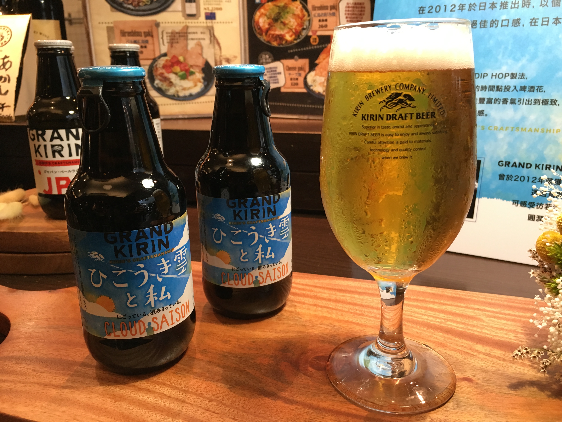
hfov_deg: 61.7
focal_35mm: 29
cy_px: 211
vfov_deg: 48.2
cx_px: 281
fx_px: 471
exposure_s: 1/30
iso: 100
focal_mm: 4.15
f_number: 2.2
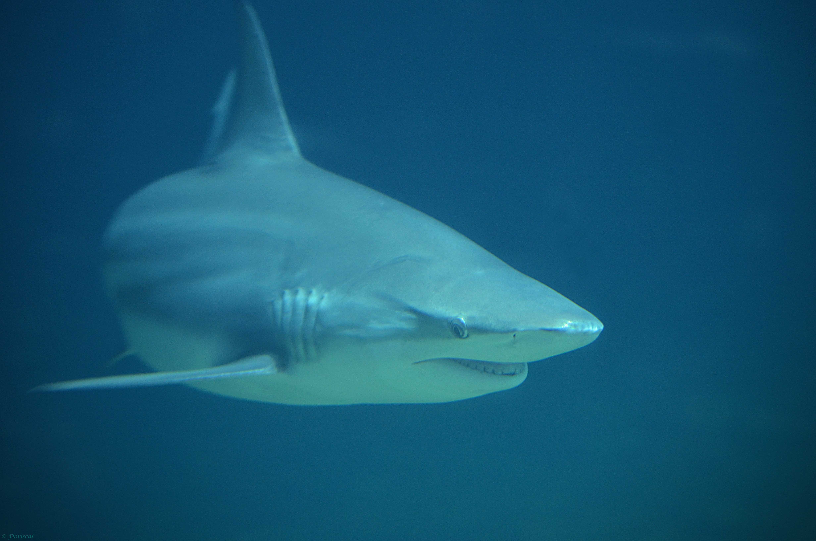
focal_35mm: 75
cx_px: 408
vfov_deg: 18.1
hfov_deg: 27.0
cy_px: 270
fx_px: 1696
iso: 800
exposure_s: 1/40
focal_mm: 50
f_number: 1.8
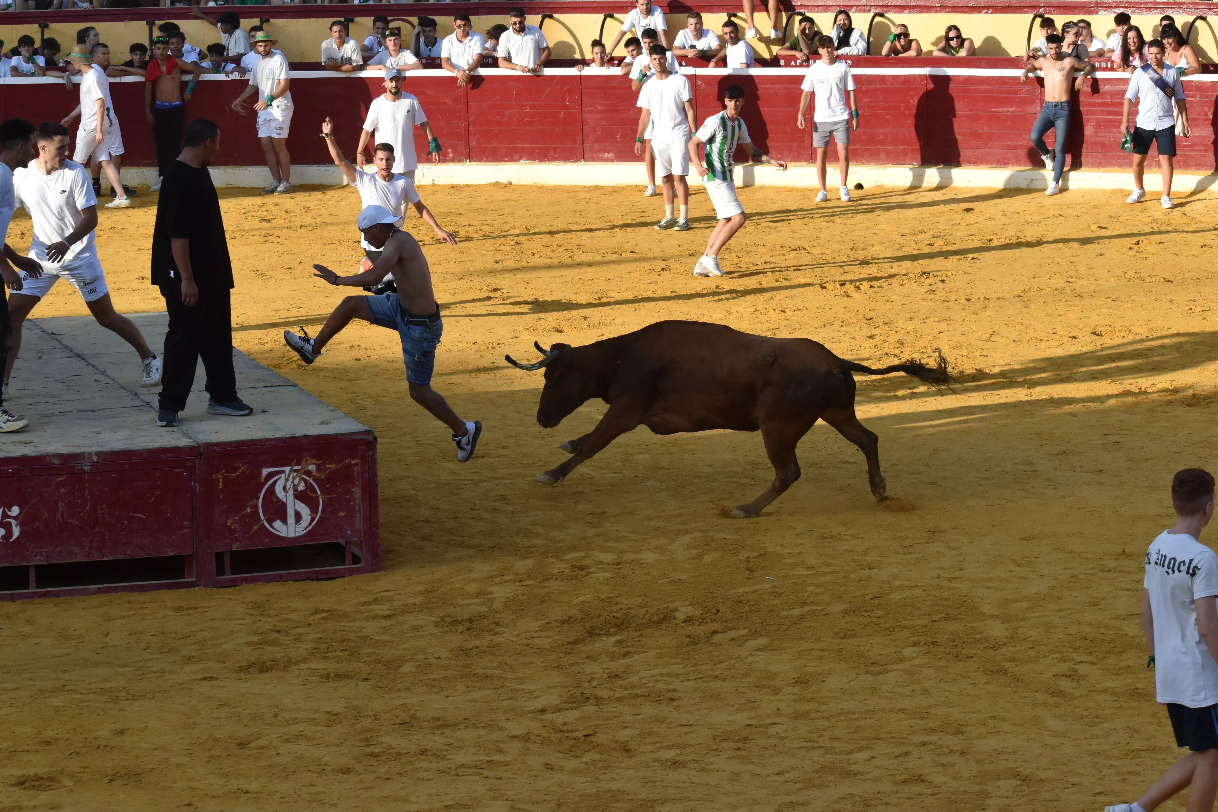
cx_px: 577
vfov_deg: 11.3
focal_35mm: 121
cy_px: 352
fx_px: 4093
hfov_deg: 16.9
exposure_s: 1/1000
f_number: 9
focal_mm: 70
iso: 800
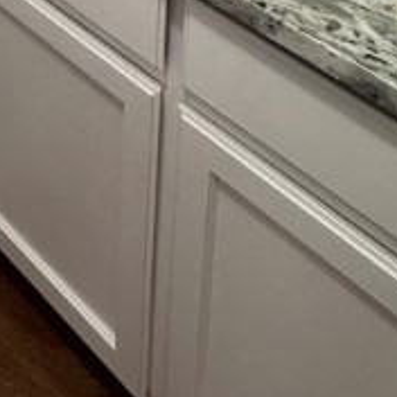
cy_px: -444
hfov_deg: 30.9
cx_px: 86
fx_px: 701
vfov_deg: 17.8
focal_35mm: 54
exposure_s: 1/60
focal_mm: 2.22
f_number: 2.2
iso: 400
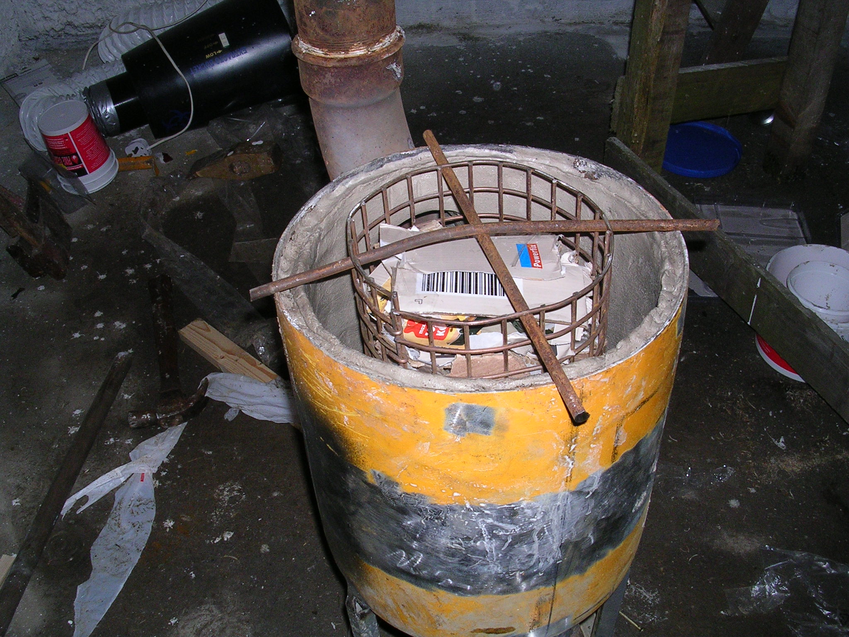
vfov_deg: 37.7
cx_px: 424
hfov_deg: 49.0
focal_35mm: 38
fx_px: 932
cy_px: 318
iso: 102
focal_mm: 5.8
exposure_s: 1/60.1
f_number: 5.6
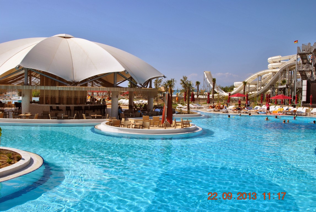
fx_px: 316
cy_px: 106
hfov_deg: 53.1
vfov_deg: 37.0
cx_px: 158
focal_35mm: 36
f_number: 9
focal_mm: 24
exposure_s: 1/320
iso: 100
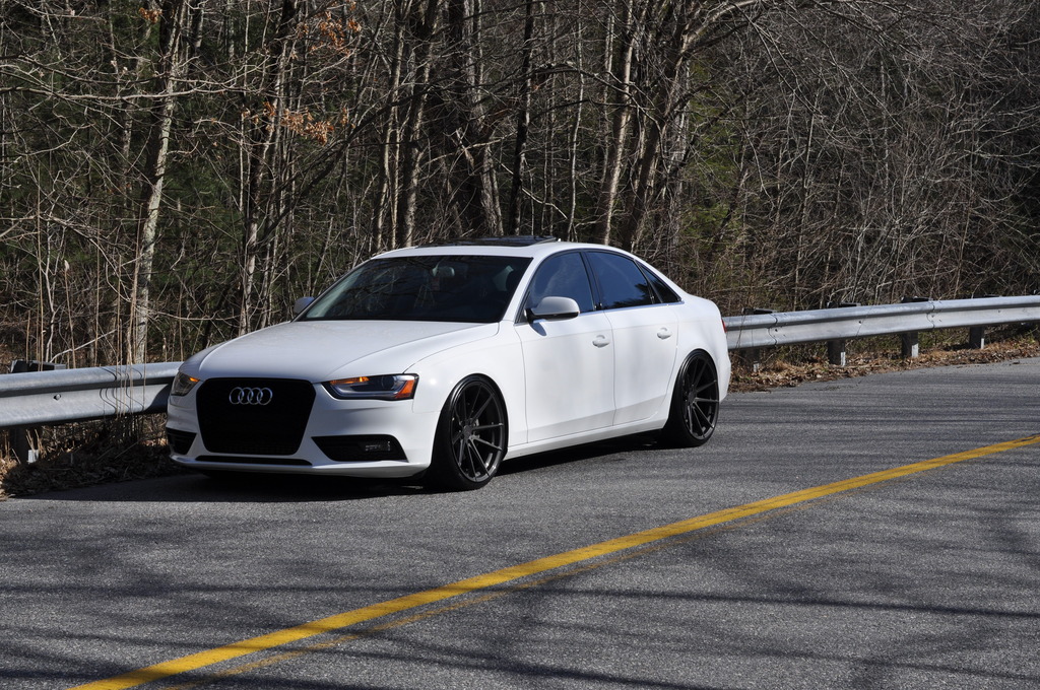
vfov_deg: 18.1
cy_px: 345
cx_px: 520
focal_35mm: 75
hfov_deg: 27.0
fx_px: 2164
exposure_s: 1/400
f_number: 10
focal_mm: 50
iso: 200
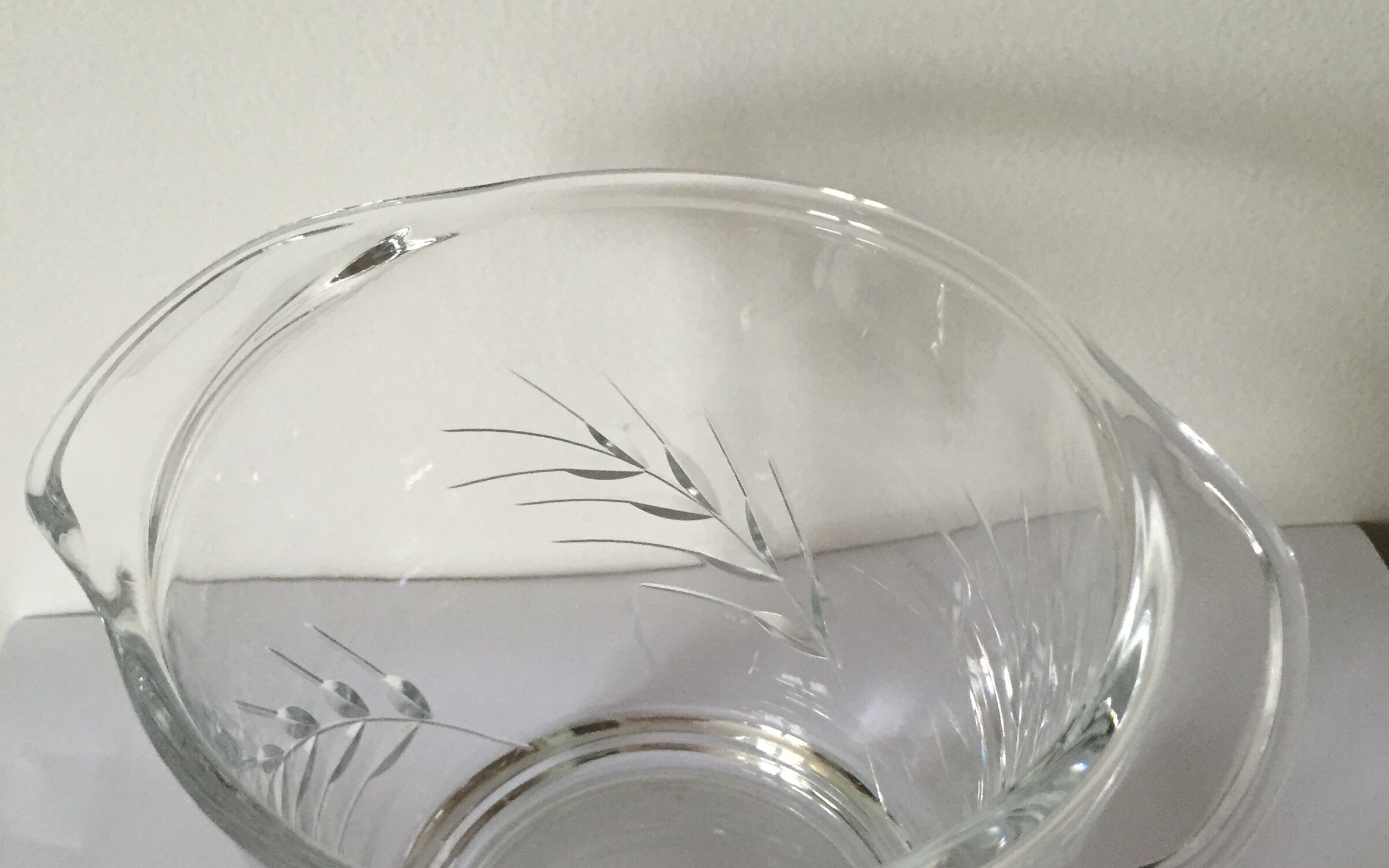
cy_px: 629
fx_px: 1590
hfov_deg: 47.2
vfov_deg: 30.1
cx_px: 696
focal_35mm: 42
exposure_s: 1/30
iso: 125
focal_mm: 4.15
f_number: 2.2
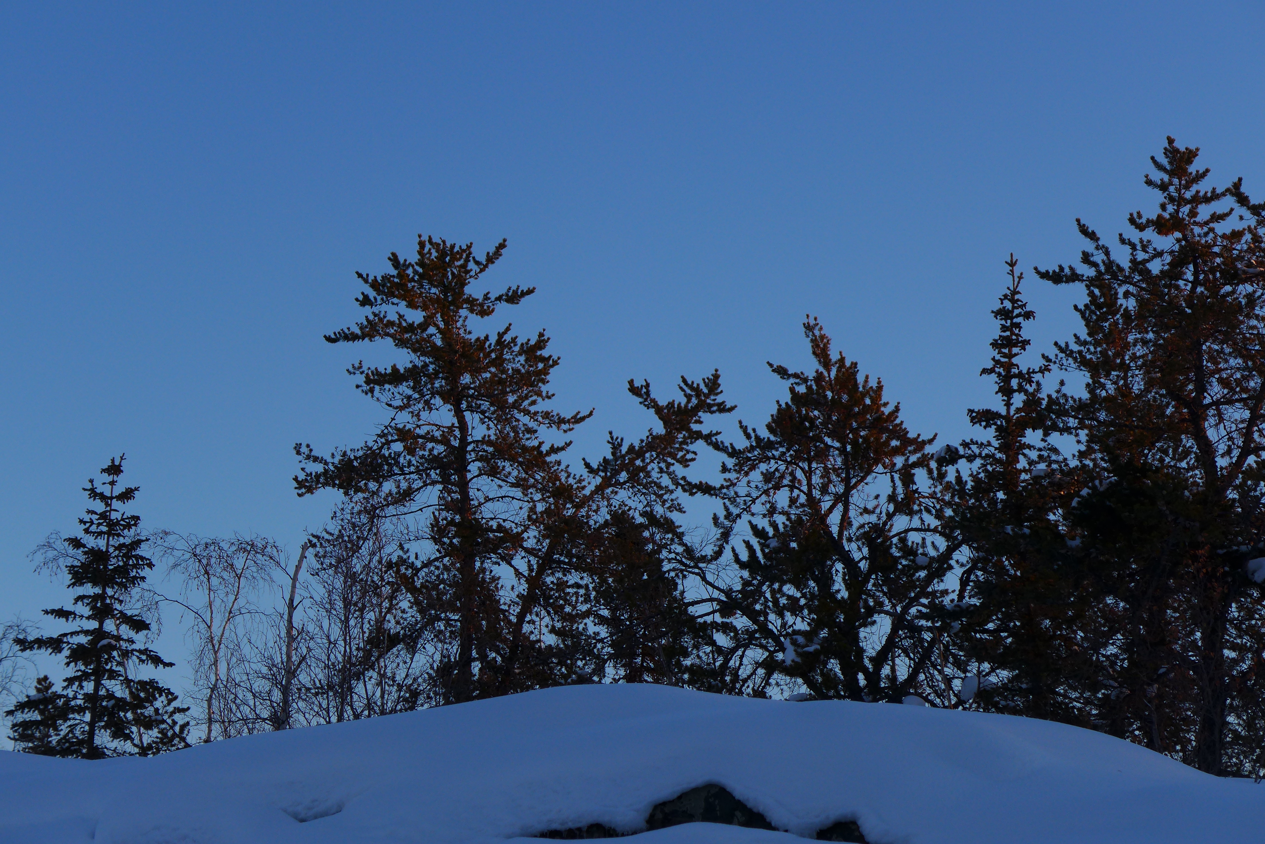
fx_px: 3163
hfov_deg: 22.6
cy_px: 422
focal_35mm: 90
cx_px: 632
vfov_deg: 15.2
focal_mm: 17.7
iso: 80
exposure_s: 1/500
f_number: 2.8
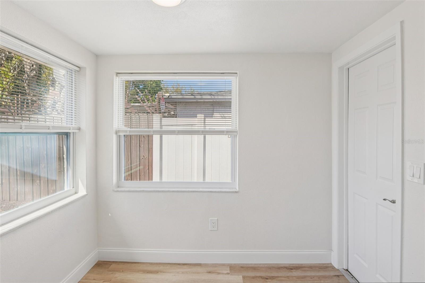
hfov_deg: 96.7
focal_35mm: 16
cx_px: 212
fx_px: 189
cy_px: 142
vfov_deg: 73.7
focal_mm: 16
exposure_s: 1/200
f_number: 8
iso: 400
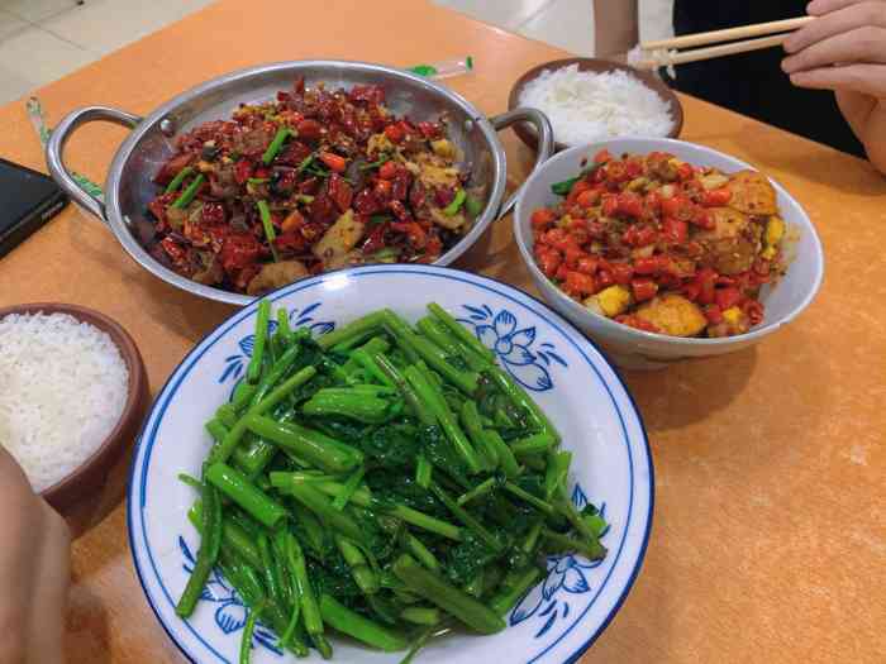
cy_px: 332
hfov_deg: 67.3
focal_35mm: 26
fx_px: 665
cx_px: 443
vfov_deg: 53.1
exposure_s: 1/60
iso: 200
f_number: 1.8
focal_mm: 4.25
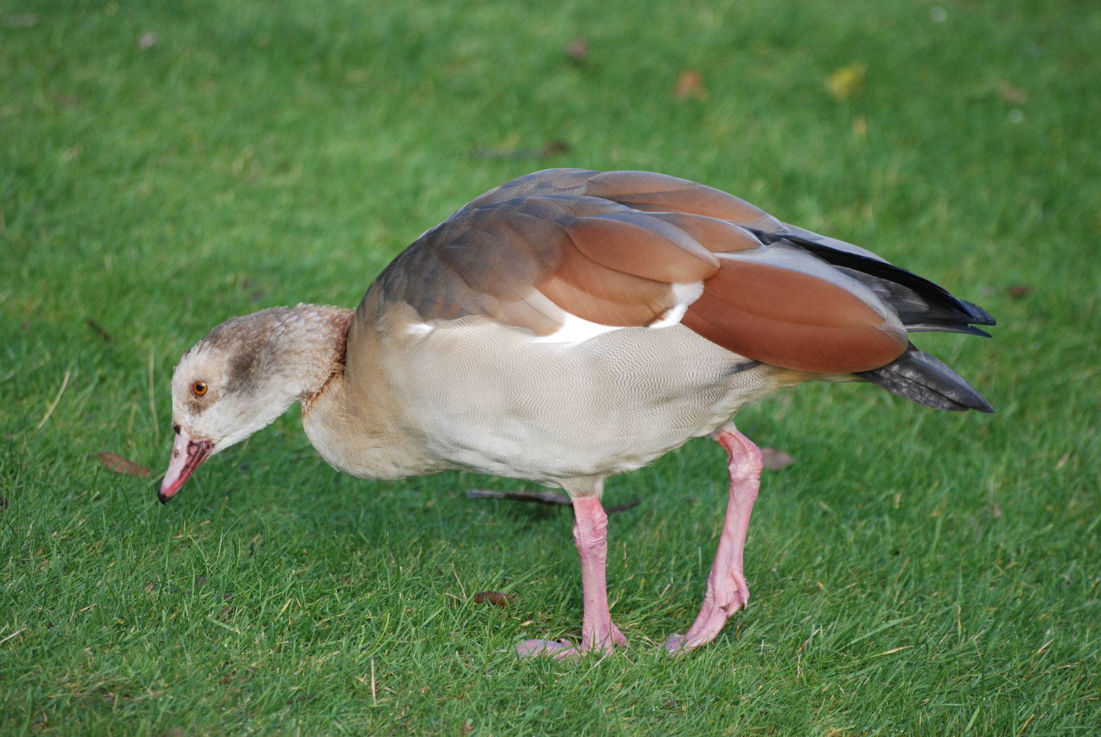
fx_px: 10104
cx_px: 550
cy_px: 368
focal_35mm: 330
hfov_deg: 6.2
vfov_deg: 4.2
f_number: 5.3
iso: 400
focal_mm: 220
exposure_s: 1/500
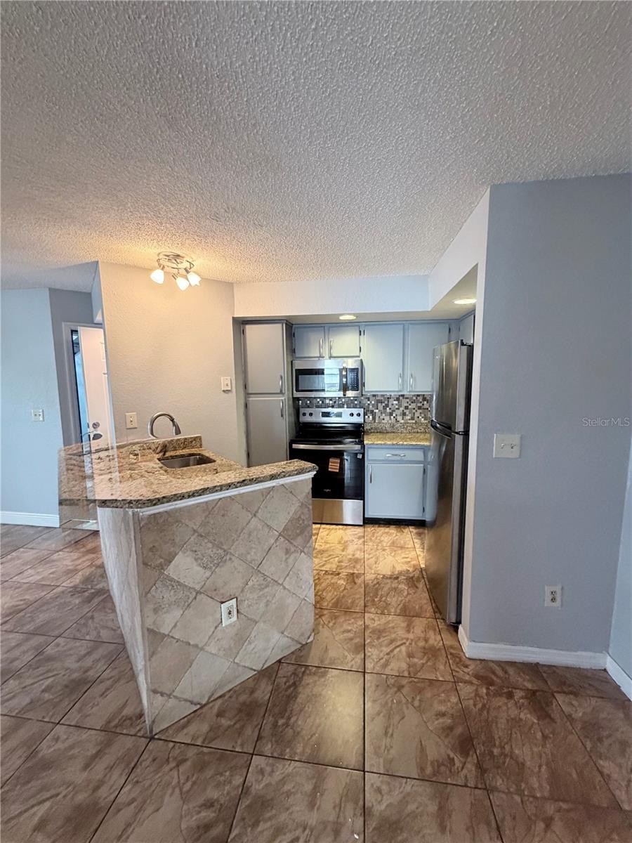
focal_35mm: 14
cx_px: 316
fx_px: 341
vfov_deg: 102.1
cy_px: 422
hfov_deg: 85.7
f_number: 2.2
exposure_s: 1/60
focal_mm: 2.22
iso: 500
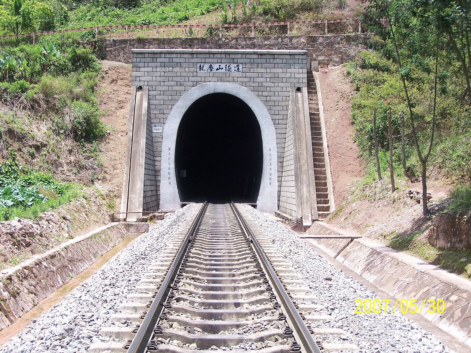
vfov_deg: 30.3
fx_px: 653
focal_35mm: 48
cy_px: 176
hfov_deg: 39.7
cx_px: 236
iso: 80
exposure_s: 1/500
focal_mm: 8
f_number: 3
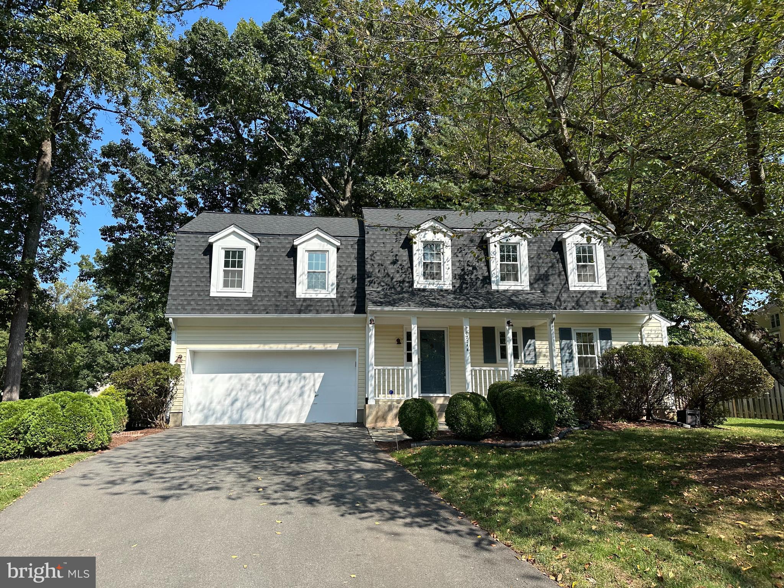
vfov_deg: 56.8
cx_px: 392
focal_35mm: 24
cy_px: 294
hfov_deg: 71.6
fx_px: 544
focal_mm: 6.86
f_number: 1.78
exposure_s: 1/4348
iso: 80
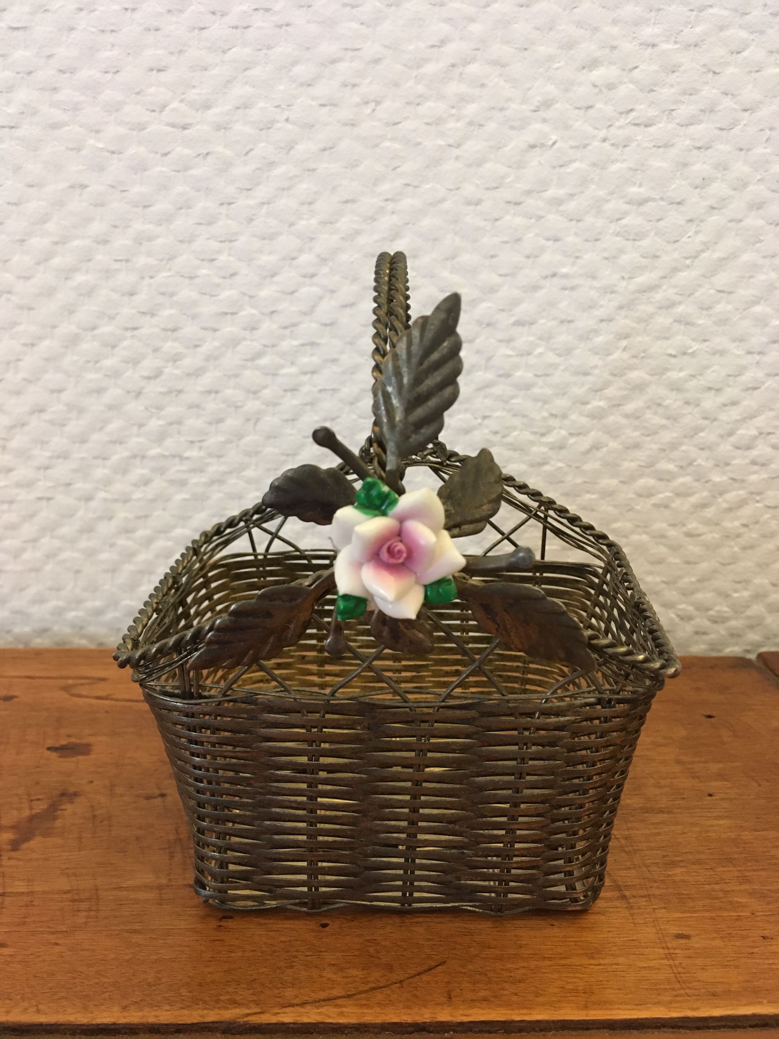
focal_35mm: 29
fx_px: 870
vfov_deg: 61.7
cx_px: 390
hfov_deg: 48.2
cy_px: 520
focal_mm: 4.15
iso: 200
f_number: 2.2
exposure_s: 1/17
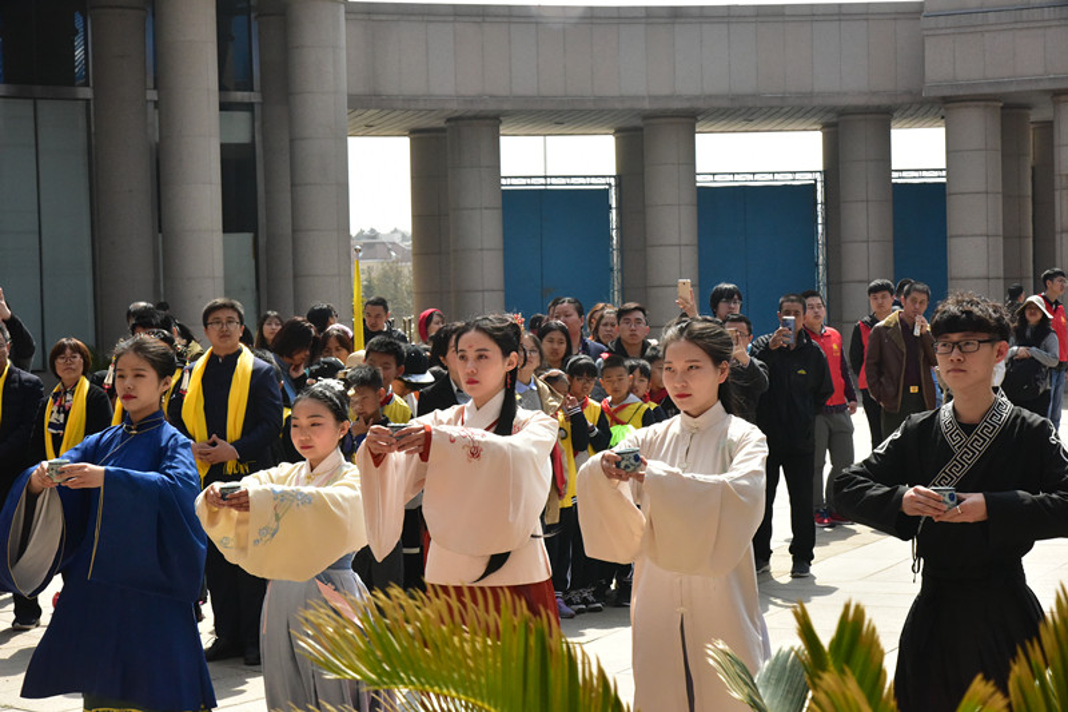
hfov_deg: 27.0
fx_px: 2224
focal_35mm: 75
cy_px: 356
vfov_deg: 18.2
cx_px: 534
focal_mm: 75
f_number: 18
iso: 5000
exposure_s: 1/1250
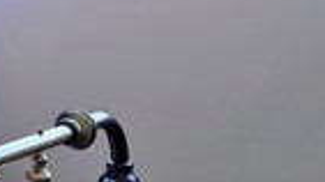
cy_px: 111
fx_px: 981
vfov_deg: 10.6
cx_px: -364
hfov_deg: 14.7
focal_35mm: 114
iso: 80
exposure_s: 1/180
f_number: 1.7
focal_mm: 6.3
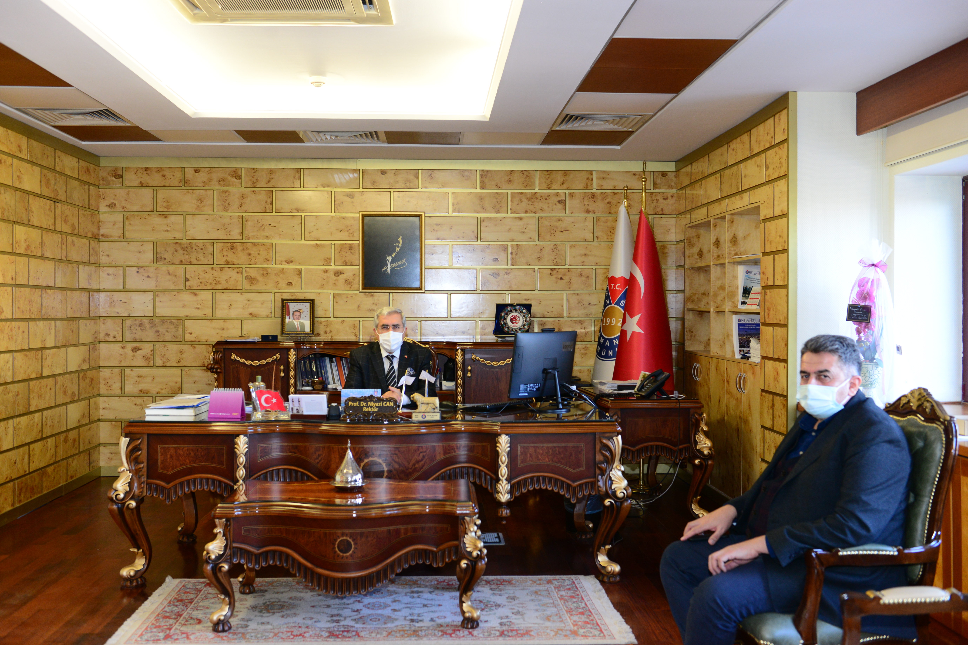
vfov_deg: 36.9
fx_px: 968
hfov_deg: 53.1
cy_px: 322
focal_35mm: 36
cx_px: 484
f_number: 4
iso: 1250
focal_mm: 36
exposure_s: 1/80
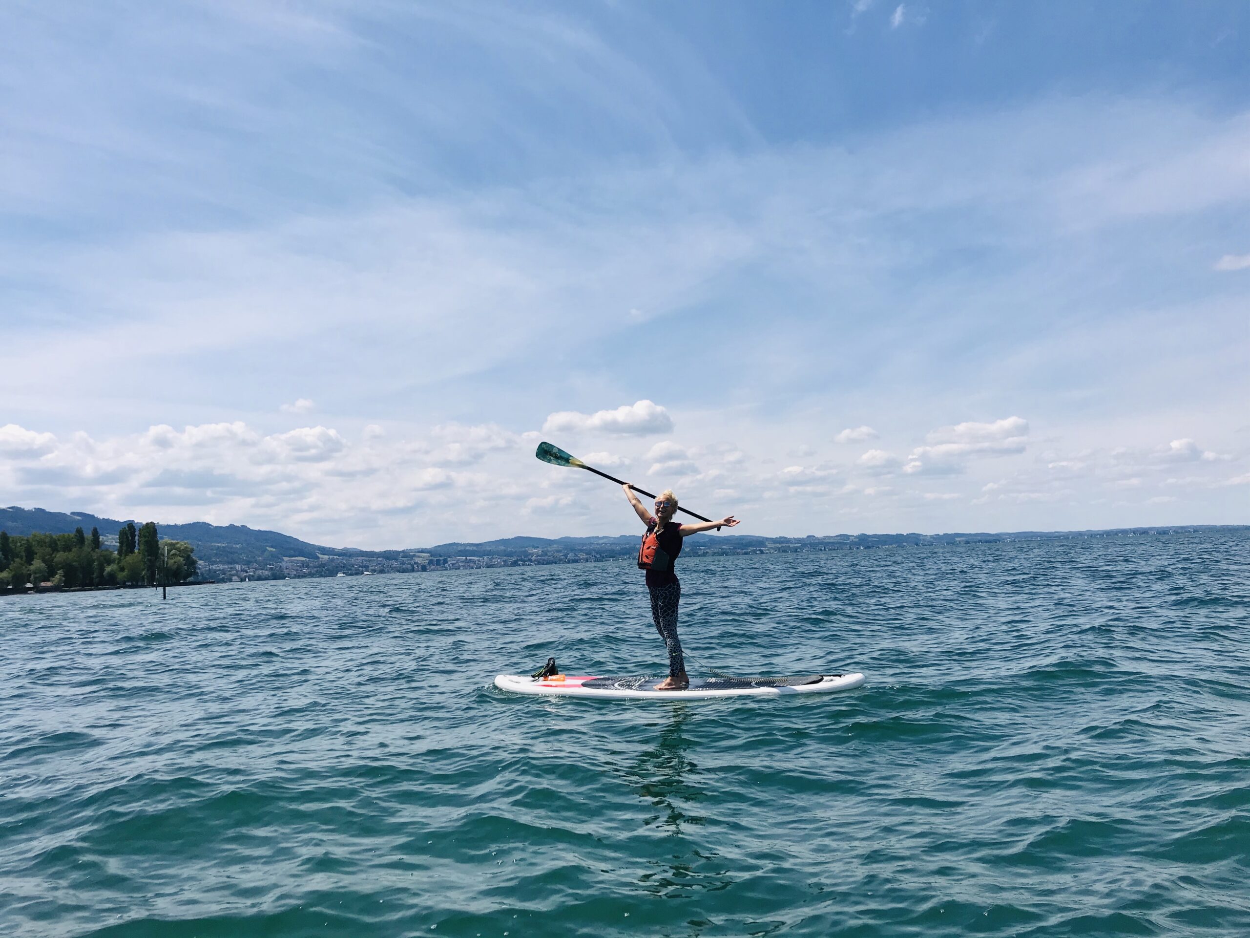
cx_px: 625
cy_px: 469
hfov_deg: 63.4
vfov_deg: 49.7
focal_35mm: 28
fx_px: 1011
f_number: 1.8
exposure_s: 1/4808
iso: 20
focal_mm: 3.99
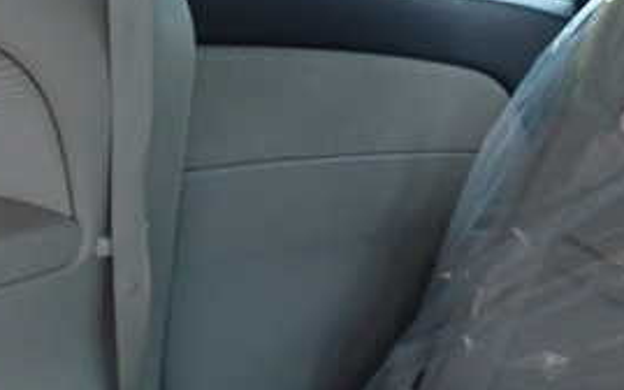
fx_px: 1207
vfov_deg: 17.8
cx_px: 441
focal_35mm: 71
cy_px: -12
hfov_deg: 28.7
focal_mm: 5.4
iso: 500
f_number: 2.3
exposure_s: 1/30
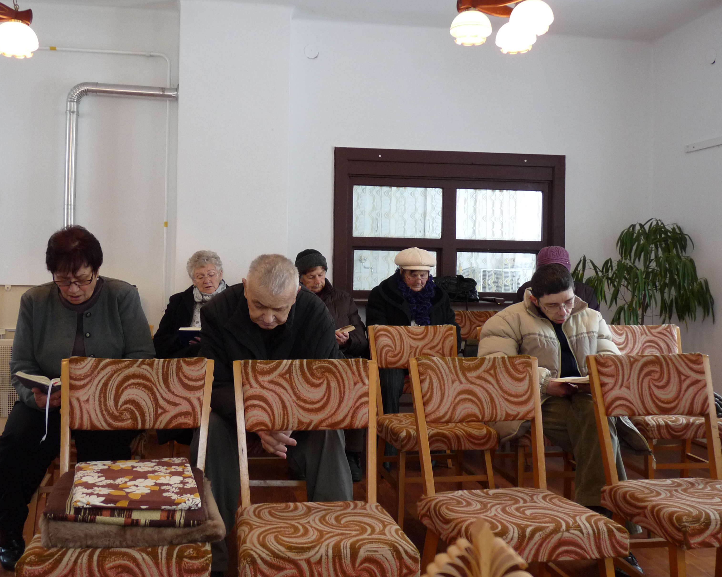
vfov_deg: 43.3
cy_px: 262
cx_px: 320
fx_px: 727
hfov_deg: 52.7
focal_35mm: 34
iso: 200
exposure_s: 1/30
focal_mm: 5.1
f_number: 2.8
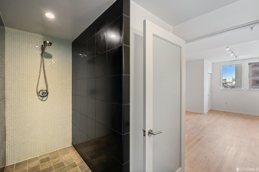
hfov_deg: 96.8
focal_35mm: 16
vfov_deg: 73.7
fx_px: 115
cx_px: 130
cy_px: 86
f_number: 10
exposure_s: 1/8
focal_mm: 16
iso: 100
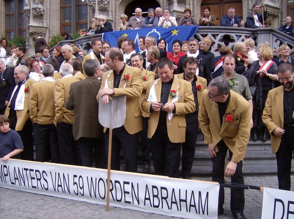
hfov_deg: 51.5
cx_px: 147
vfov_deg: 39.5
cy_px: 110
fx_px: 305
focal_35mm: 36
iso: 100
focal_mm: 6
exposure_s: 1/137
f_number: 2.8
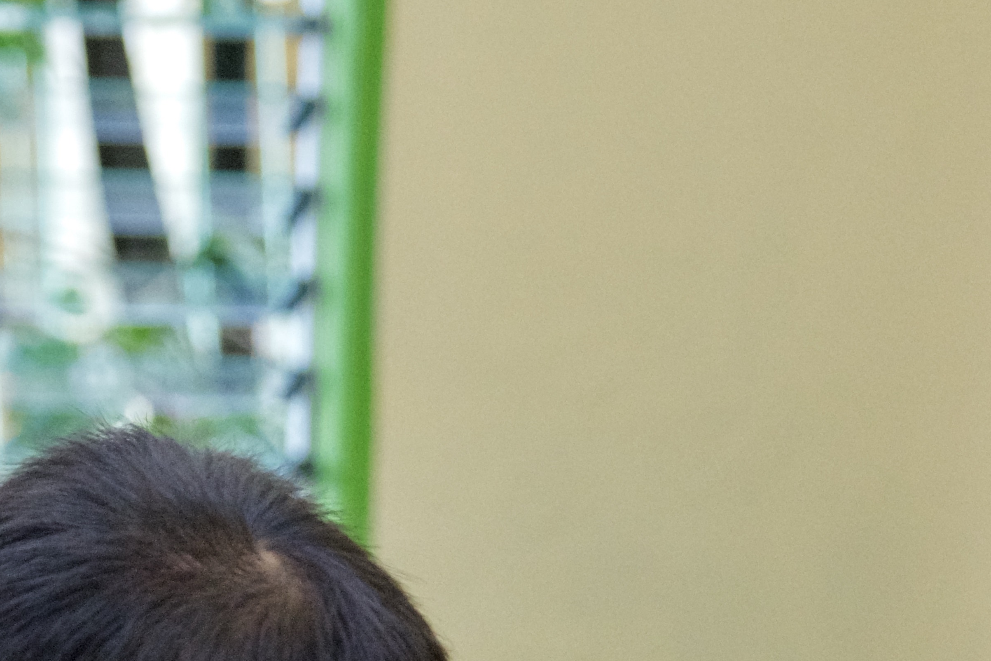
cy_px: 804
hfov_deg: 11.0
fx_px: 5147
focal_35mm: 187
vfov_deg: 7.3
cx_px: 257
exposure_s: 1/160
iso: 1600
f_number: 4
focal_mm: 50
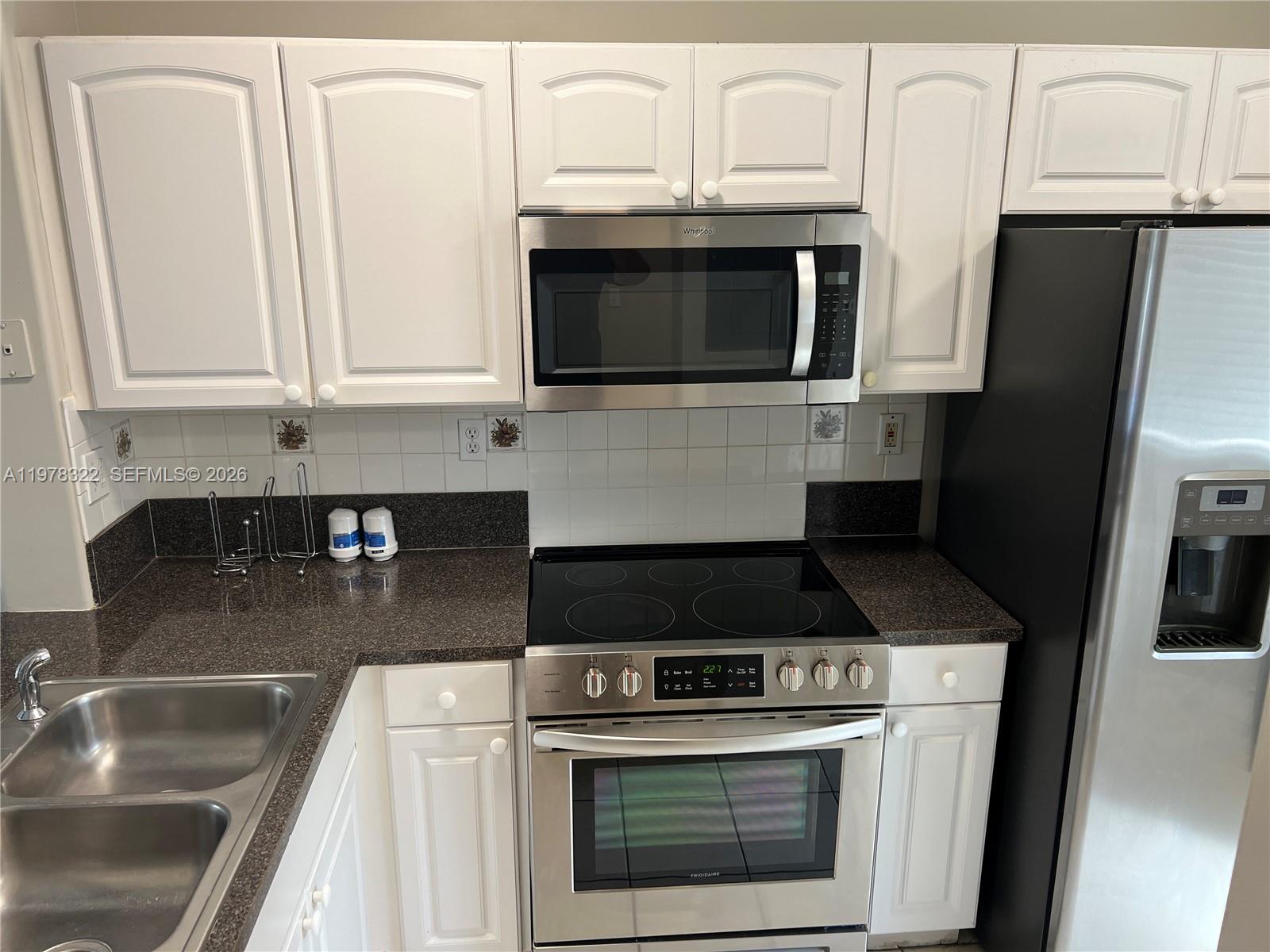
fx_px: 954
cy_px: 476
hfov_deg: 67.3
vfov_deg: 53.1
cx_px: 635
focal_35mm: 26
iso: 100
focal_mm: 5.7
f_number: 1.5
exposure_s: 1/120
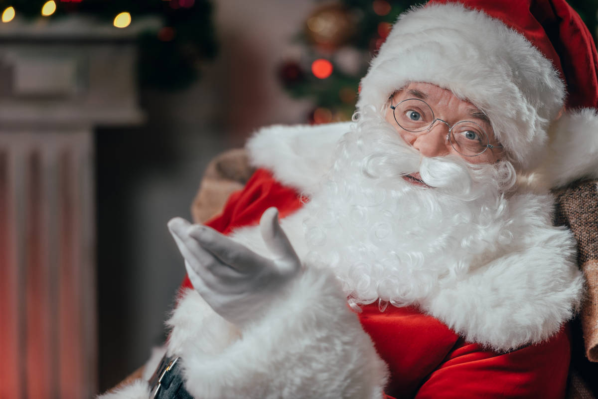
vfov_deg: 7.0
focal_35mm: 195
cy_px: 200
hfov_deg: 10.5
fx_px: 3240
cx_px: 299
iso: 64
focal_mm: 195
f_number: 2.8
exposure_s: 1/10
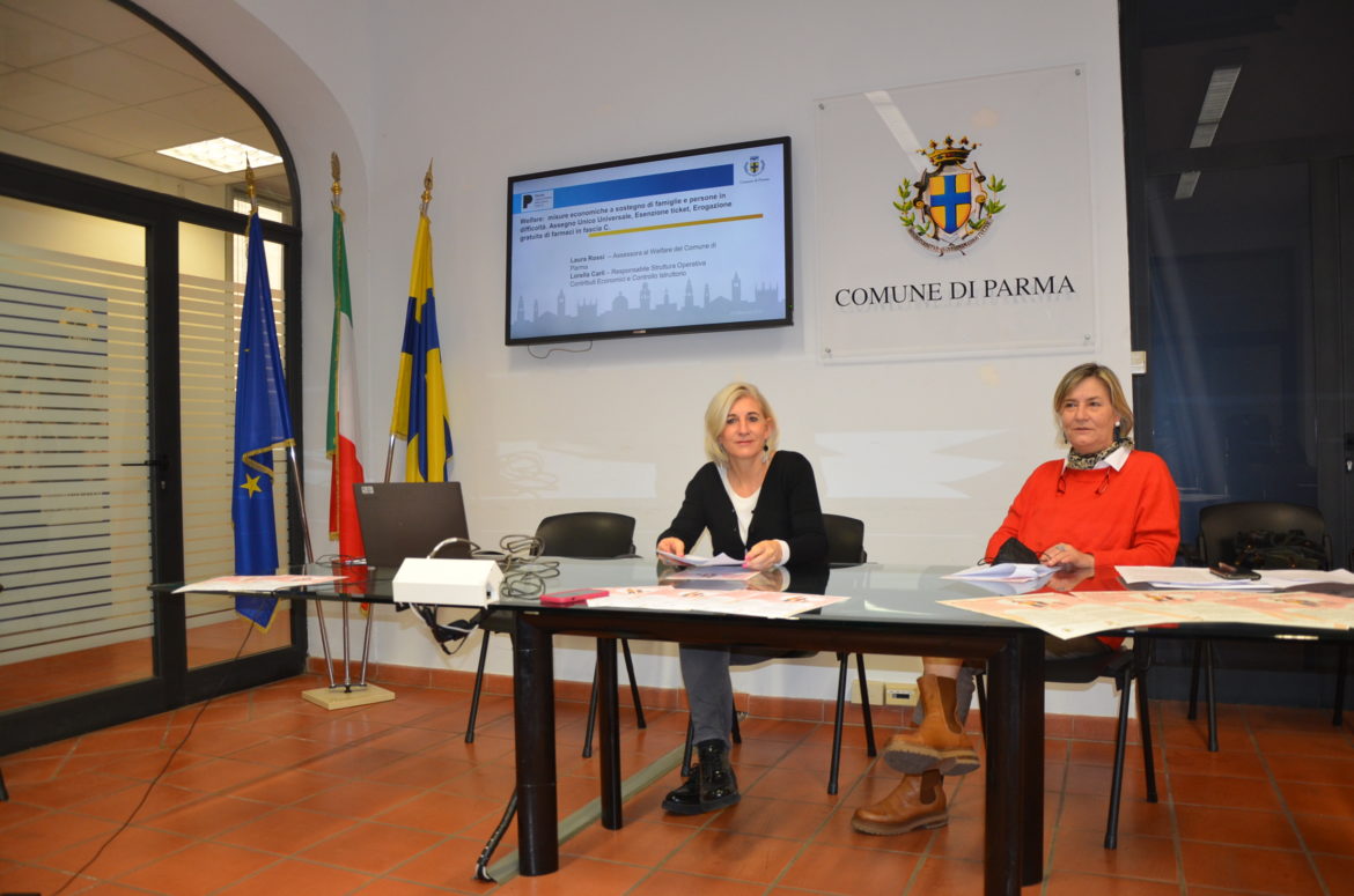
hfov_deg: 67.5
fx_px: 1013
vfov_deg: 47.7
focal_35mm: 27
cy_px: 448
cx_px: 677
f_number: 3.5
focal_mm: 18
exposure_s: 1/60
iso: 800
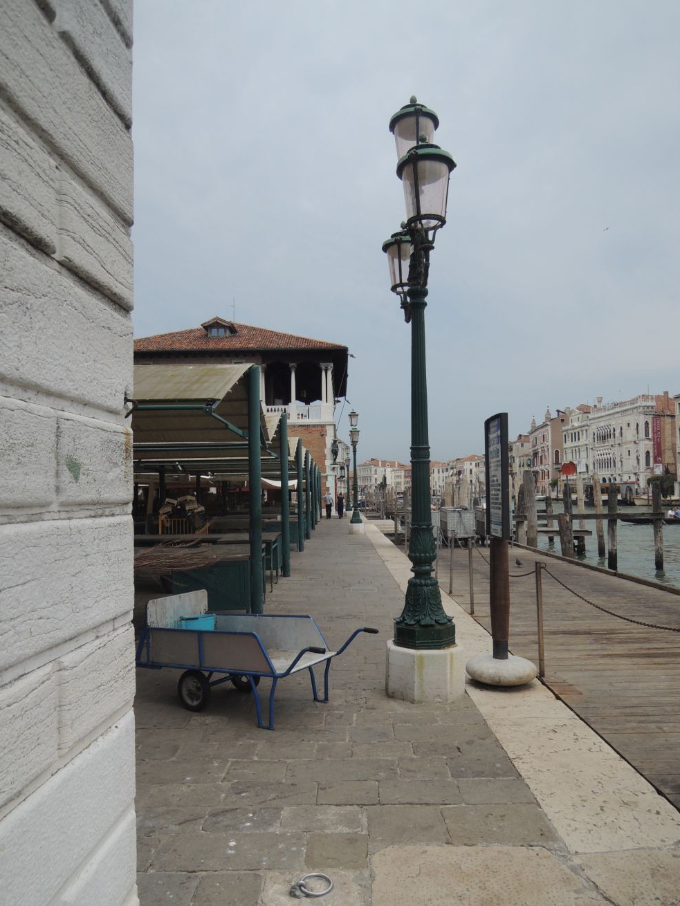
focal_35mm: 25
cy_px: 461
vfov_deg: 69.4
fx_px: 655
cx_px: 347
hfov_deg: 54.9
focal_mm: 4.3
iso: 100
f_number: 2.8
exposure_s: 1/800
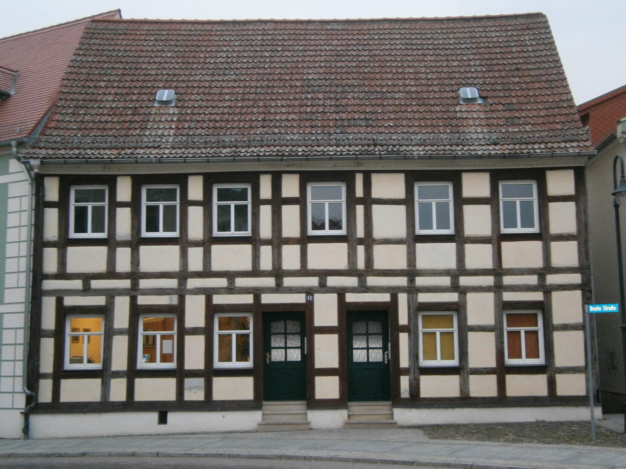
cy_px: 234
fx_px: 651
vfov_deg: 39.6
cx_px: 313
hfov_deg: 51.4
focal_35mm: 36
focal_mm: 6.4
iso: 250
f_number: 3.1
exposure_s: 1/40
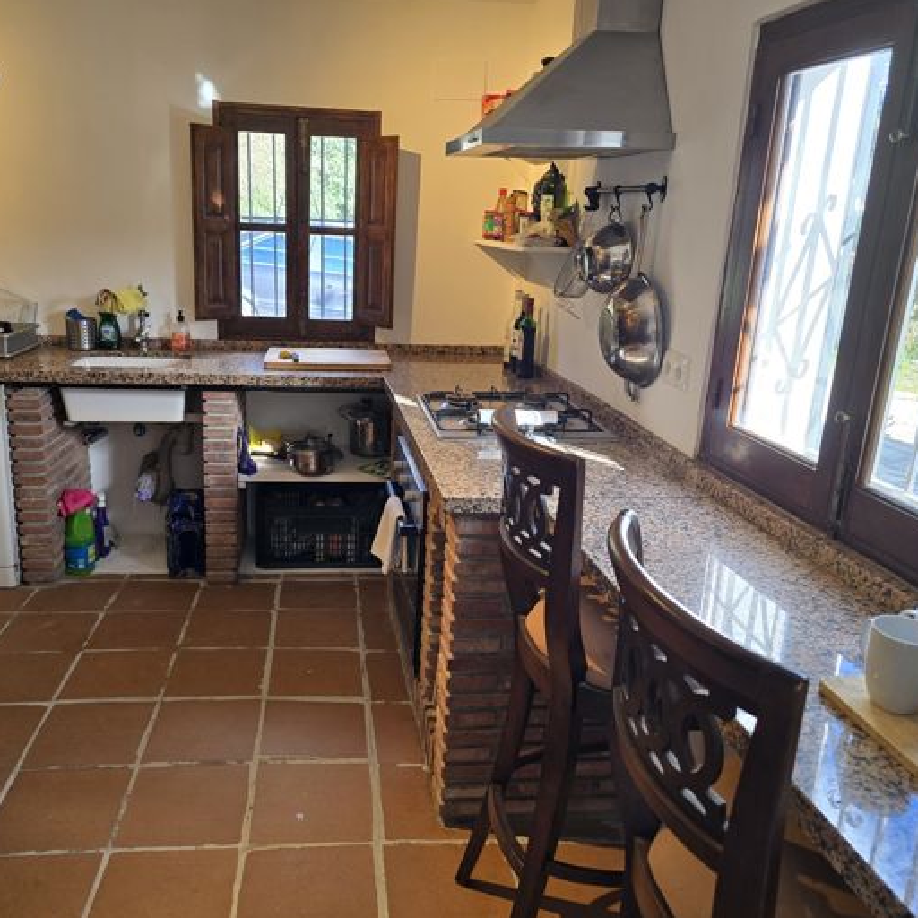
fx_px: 840
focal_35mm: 28
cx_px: 397
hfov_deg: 57.1
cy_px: 463
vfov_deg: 57.3
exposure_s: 1/100
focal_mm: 6.3
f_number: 1.7
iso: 80
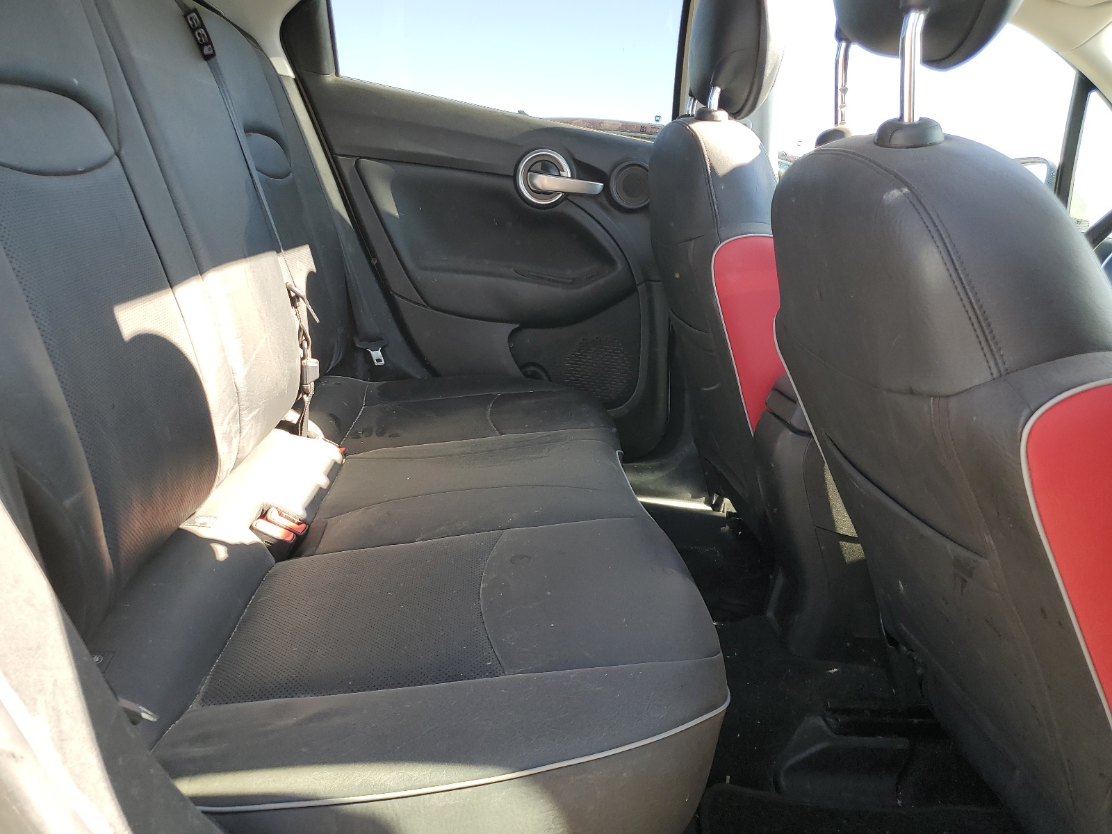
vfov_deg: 53.1
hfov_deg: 67.3
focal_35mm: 26
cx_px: 556
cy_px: 417
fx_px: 835
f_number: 1.5
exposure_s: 1/204
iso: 50
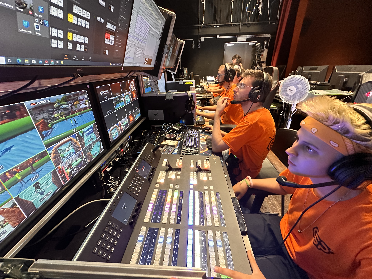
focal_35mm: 14
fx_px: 150
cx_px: 186
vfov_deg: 85.7
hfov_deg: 102.1
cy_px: 140
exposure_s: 1/55
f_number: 2.2
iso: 800
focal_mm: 2.22
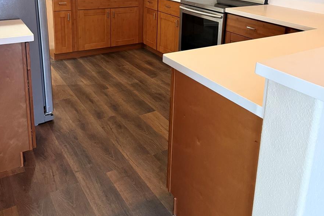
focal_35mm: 34
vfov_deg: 37.1
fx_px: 306
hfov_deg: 55.8
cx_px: 163
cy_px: 34
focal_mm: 6.76
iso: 640
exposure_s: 1/60
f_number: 1.78
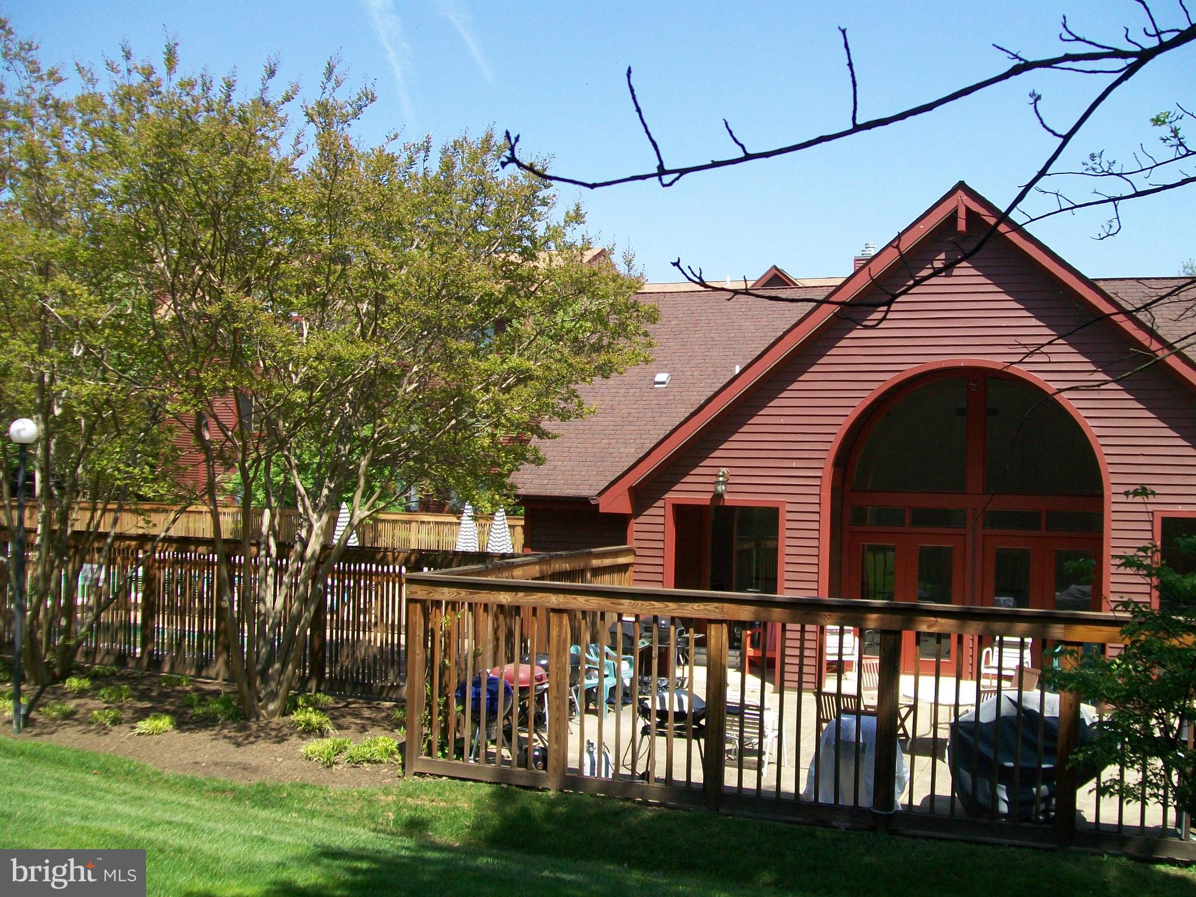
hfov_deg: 51.4
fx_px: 1244
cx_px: 598
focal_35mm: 36
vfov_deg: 39.7
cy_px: 448
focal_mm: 6
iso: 64
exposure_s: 1/640
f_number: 2.7
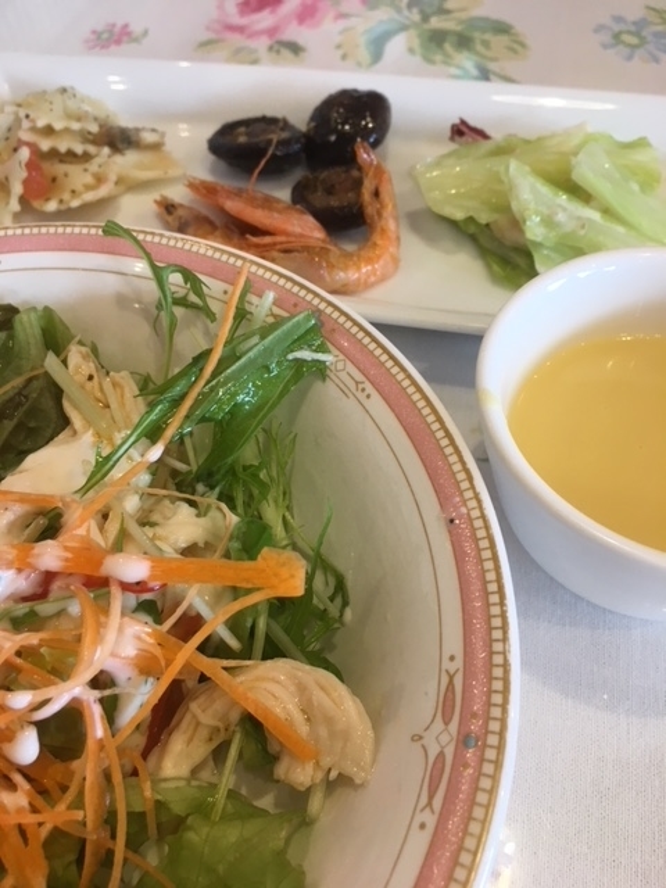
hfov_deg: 48.2
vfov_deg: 61.7
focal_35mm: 29
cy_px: 444
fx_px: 744
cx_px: 333
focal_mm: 4.15
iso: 40
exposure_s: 1/30
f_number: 2.2
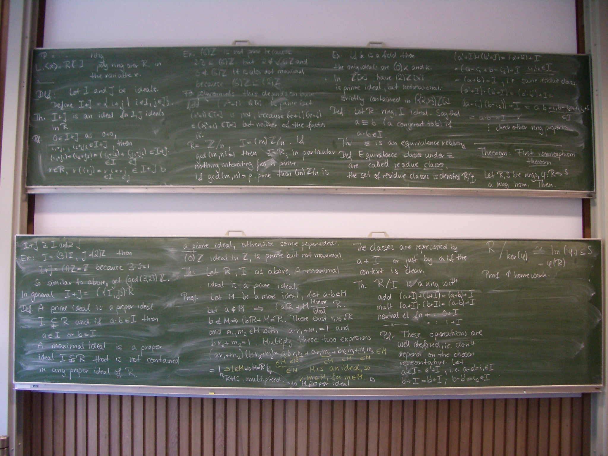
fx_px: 615
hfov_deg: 52.6
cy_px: 228
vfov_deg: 40.7
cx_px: 304
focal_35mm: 35
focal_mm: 5.8
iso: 200
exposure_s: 1/30
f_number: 2.6
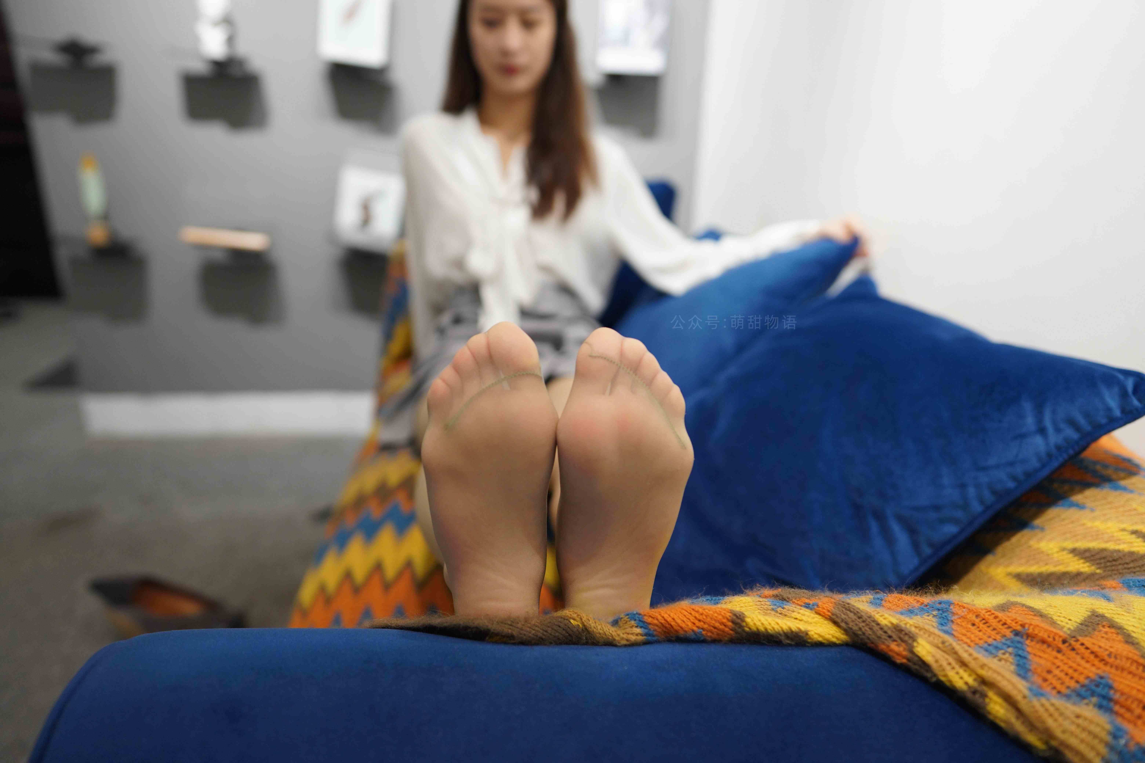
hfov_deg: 73.7
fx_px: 763
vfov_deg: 53.1
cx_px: 572
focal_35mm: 24
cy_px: 382
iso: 800
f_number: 1.8
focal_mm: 24
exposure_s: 1/500
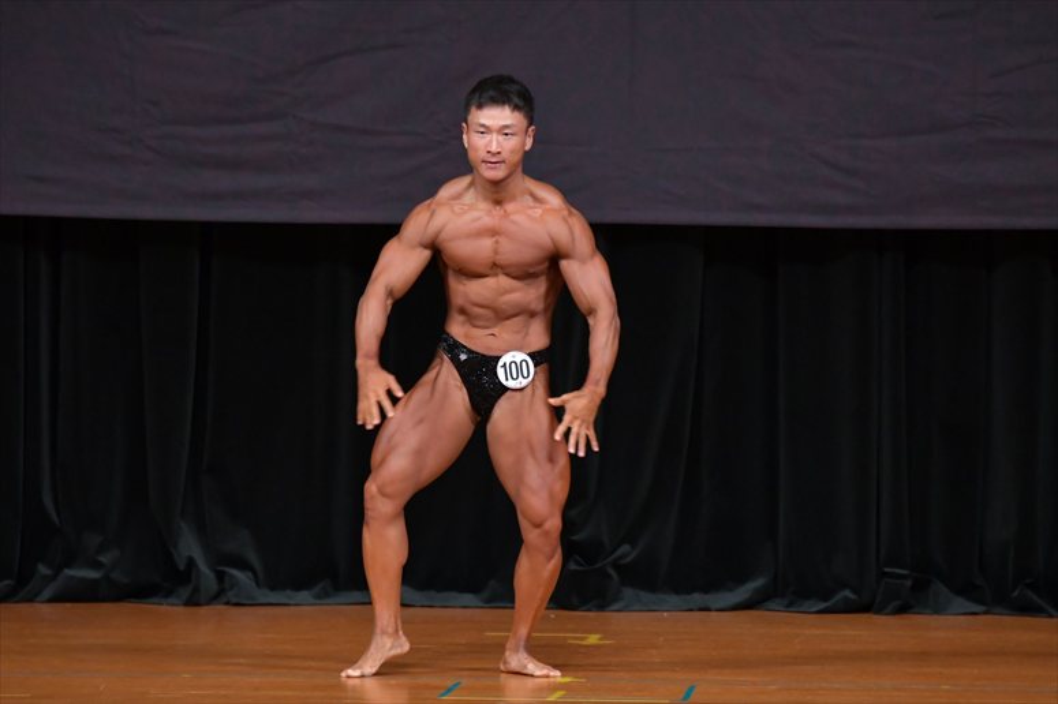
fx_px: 9253
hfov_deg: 6.5
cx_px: 529
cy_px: 352
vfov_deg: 4.4
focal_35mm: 315
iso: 4000
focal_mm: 210
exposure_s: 1/400
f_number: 5.6
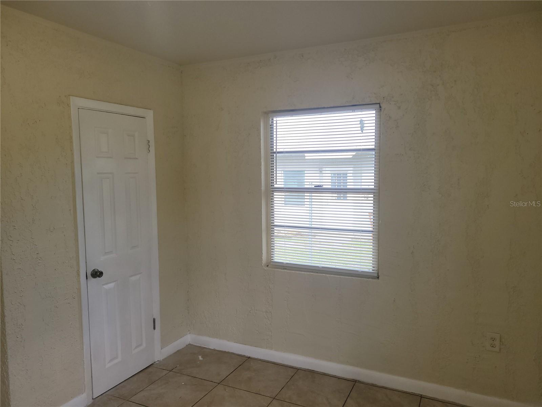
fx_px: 407
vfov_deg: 53.1
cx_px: 271
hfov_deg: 67.3
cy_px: 204
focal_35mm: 26
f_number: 1.8
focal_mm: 5.4
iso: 40
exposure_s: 1/281
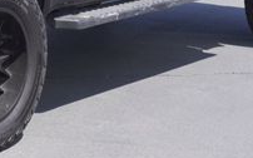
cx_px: -26
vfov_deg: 8.3
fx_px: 1068
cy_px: -49
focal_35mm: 155
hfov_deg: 13.2
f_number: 8
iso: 100
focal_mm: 32
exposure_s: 1/160
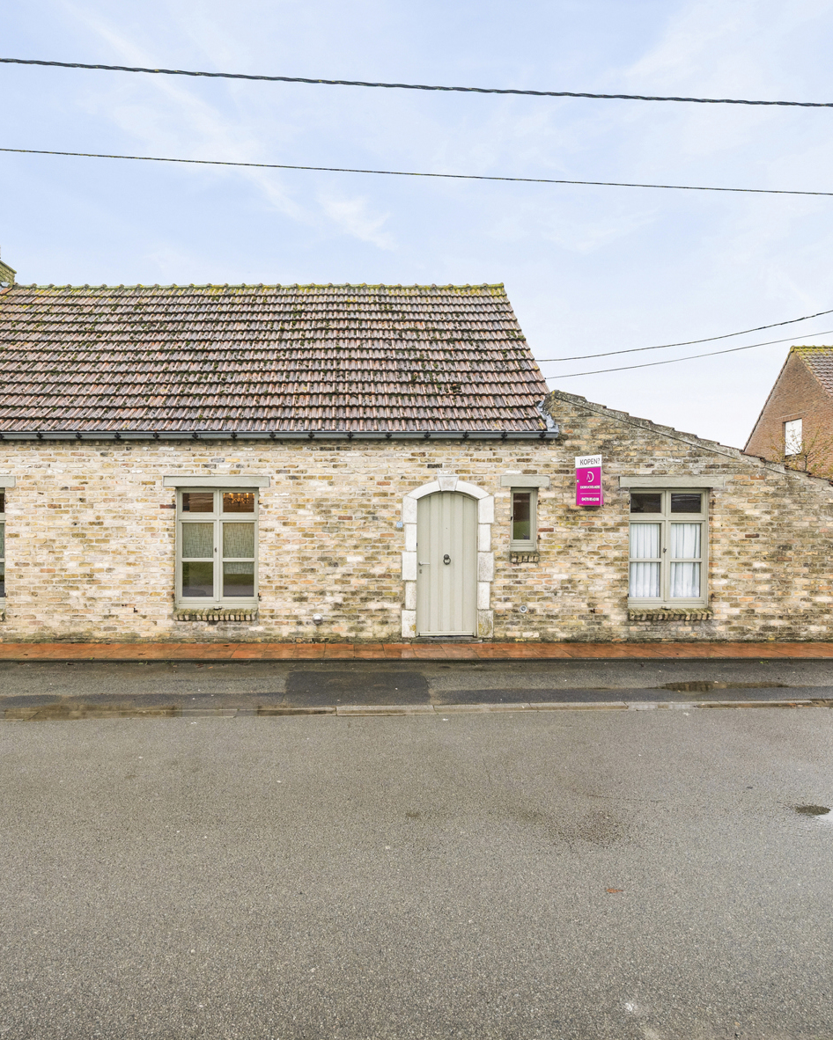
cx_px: 365
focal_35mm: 20
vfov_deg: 80.4
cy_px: 520
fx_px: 616
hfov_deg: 67.9
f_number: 8
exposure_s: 1/60
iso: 640
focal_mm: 14
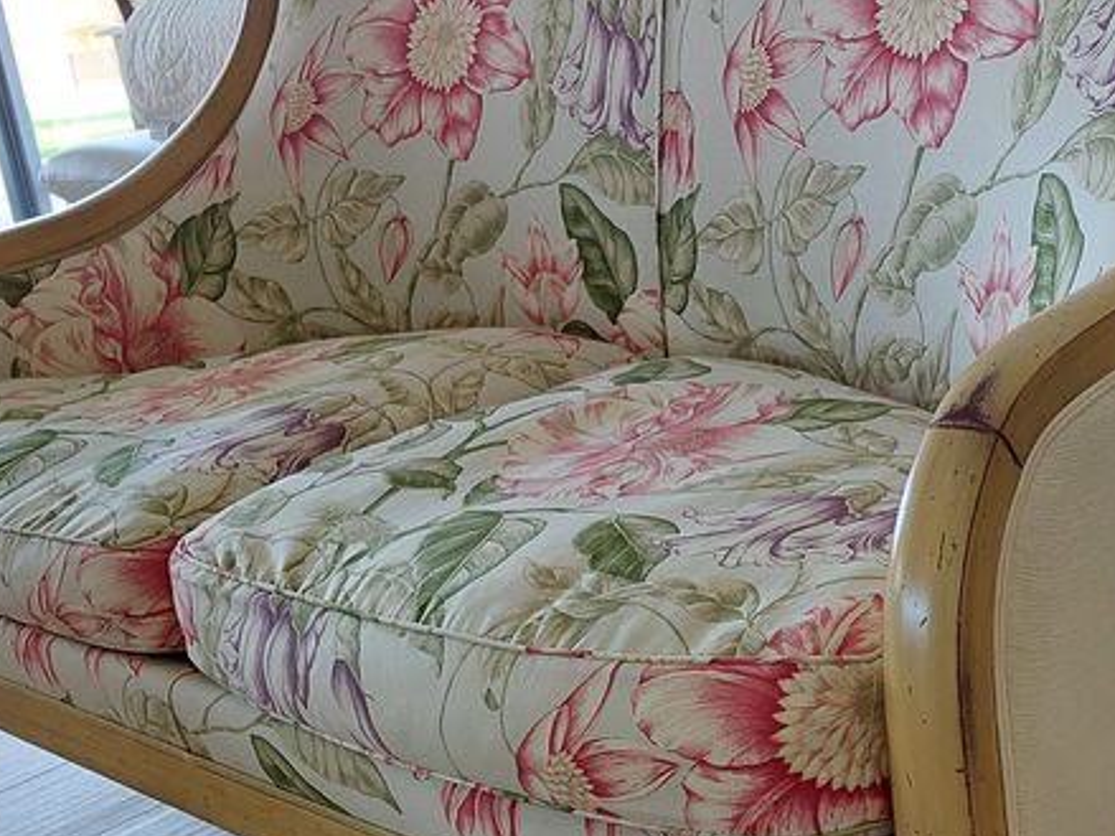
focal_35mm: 57
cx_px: 660
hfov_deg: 33.7
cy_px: 584
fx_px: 1835
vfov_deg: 25.5
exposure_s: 1/50
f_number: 1.8
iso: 125
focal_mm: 5.23
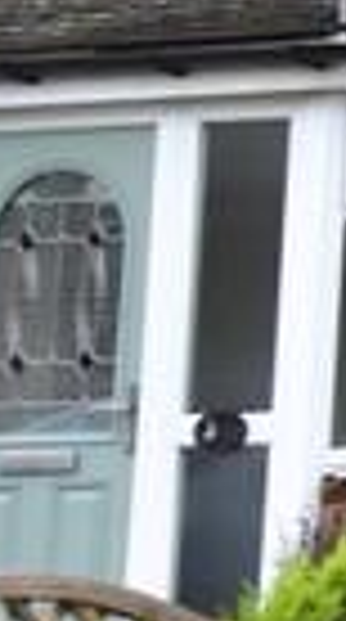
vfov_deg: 10.6
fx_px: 3264
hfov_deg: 4.5
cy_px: -155
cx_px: 2107
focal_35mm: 199
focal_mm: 17
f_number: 8
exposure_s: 1/200
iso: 640
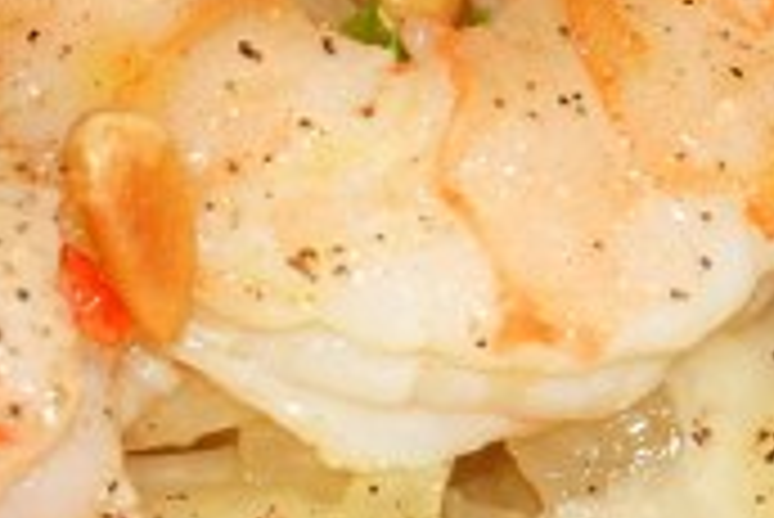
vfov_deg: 1.9
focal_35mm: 732
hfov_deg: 2.8
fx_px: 15758
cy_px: 324
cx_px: -230
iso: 200
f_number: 5.6
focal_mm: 105
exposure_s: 1/60
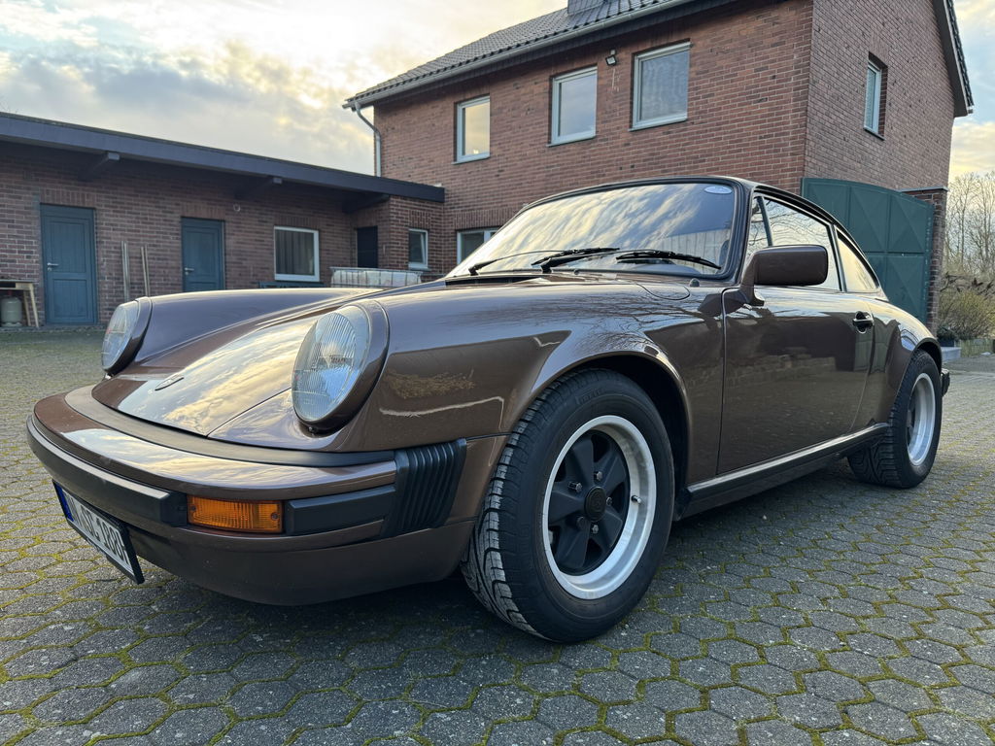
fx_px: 690
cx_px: 498
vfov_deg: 56.8
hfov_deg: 71.6
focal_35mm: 24
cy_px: 373
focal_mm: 6.76
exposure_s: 1/132
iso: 50
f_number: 1.78
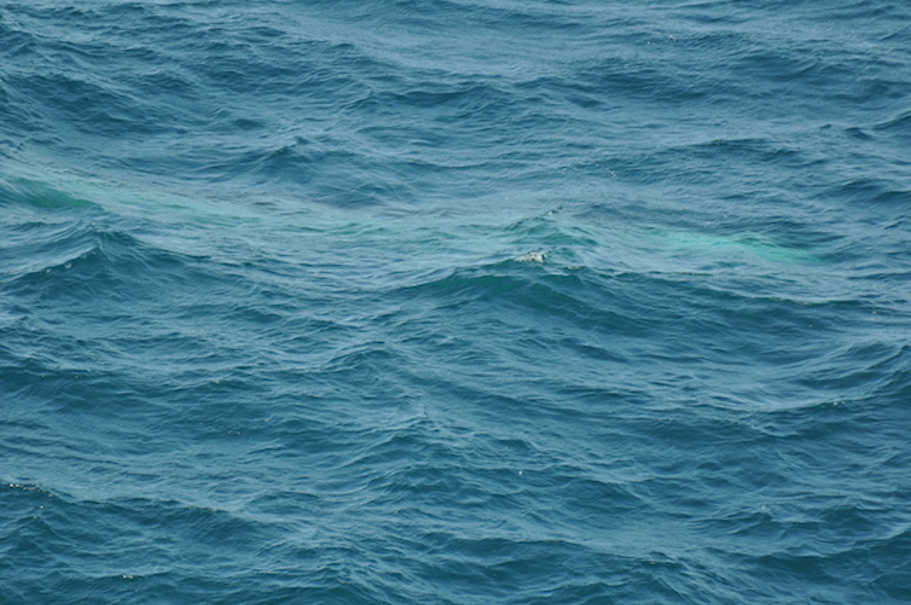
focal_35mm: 450
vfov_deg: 3.0
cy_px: 302
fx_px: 11373
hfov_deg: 4.6
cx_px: 456
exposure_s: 1/500
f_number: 5.6
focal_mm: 300
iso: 280
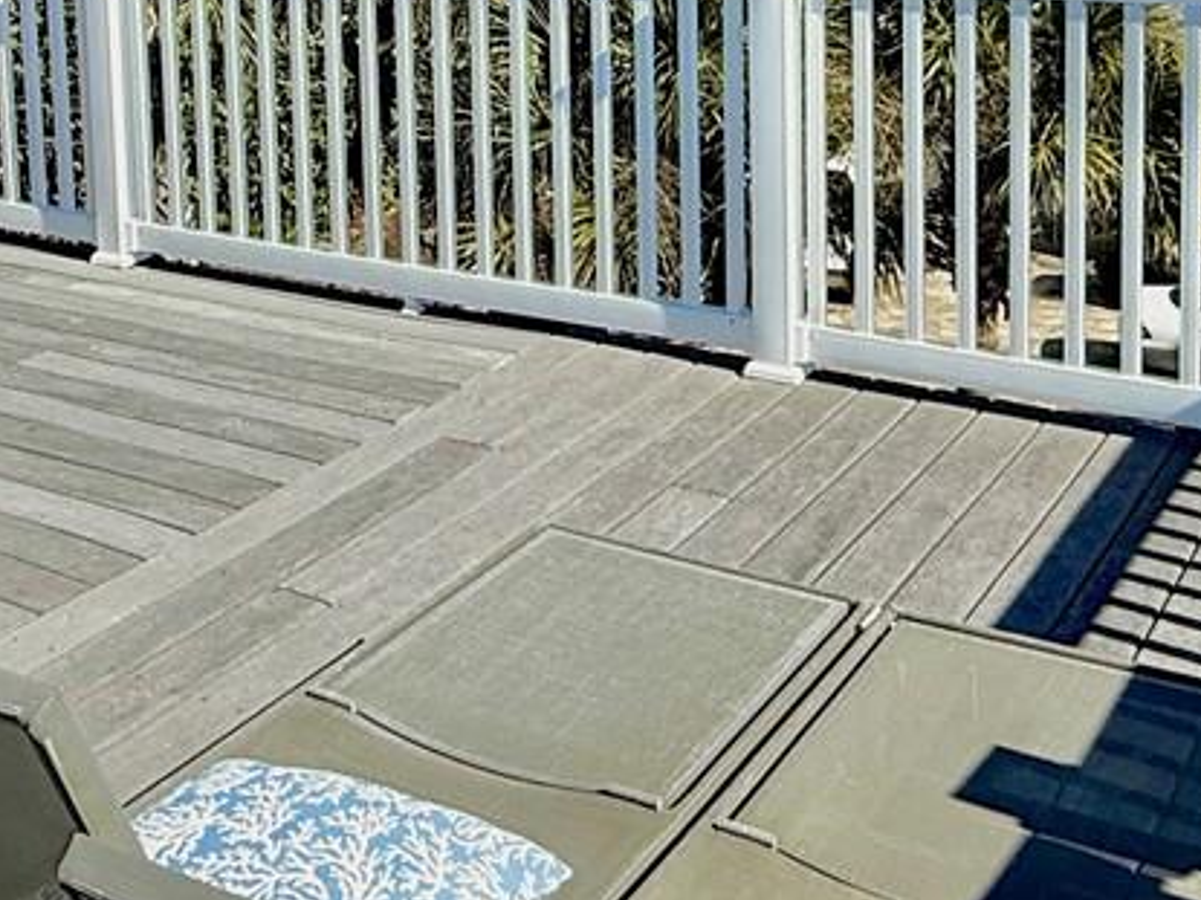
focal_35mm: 54
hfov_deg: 35.3
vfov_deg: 25.3
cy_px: -67
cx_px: 434
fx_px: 1873
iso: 50
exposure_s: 1/2976
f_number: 2.2
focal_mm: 2.22
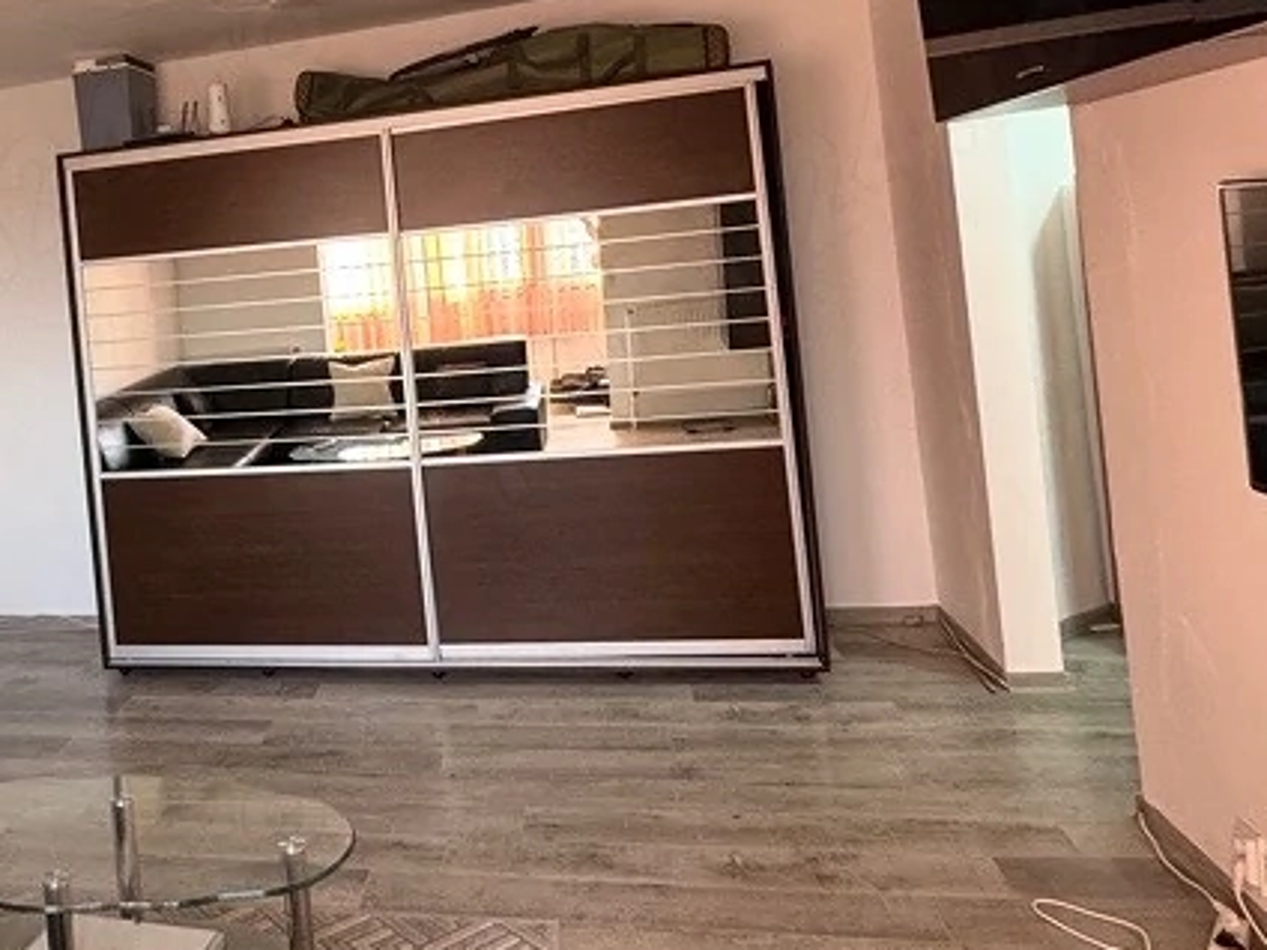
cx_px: 203
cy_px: 251
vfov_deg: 41.8
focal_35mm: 33
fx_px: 1208
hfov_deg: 50.9
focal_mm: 2.22
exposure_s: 1/99
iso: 250
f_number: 2.2
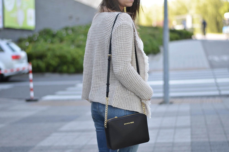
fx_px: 476
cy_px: 76
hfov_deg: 27.0
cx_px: 114
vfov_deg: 18.1
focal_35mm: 75
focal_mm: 50
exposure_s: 1/500
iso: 100
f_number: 1.8
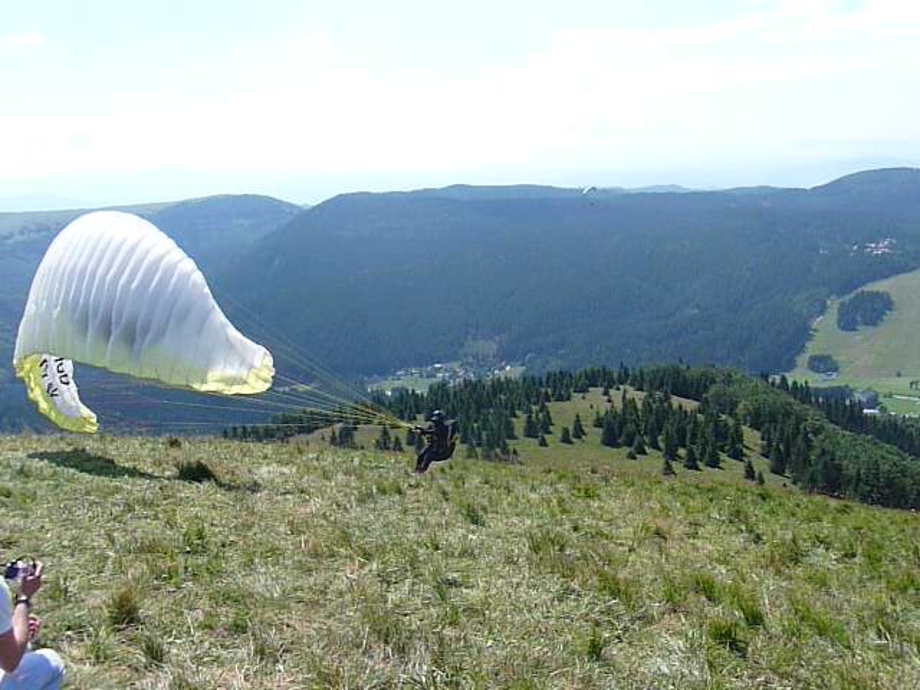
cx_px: 460
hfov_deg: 51.4
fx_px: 957
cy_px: 345
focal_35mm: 36
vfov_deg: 39.7
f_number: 9
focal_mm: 6
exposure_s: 1/320
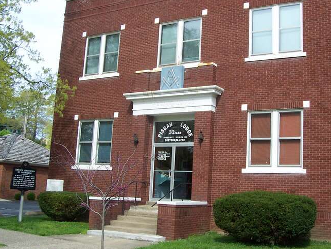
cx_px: 204
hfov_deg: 41.0
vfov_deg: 31.5
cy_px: 111
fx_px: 440
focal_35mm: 46
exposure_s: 1/250
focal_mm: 5.6
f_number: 5.6
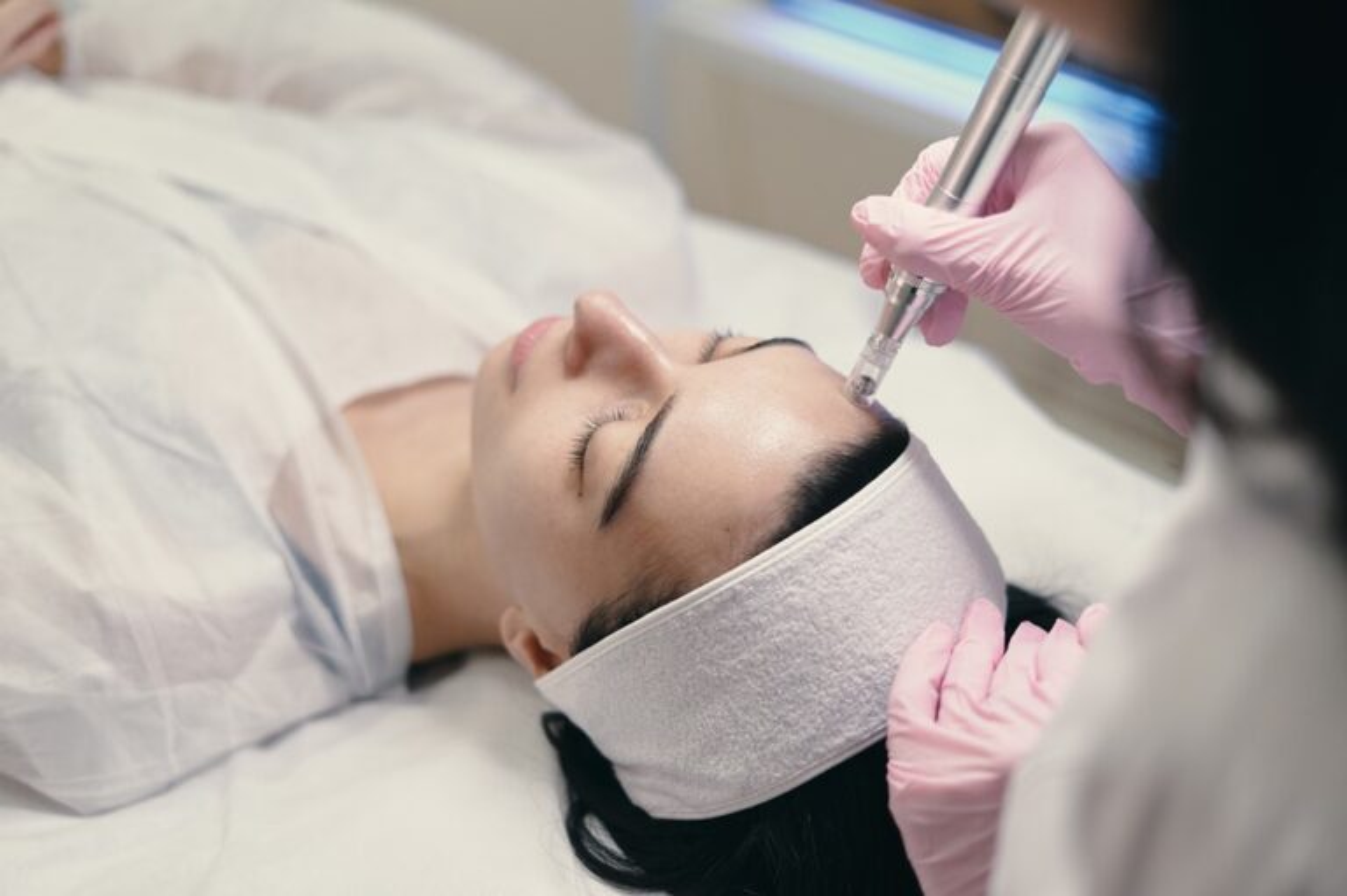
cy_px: 448
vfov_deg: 27.0
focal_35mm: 50
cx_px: 674
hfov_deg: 39.6
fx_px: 1870
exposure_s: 1/500
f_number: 2
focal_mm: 50
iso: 1000
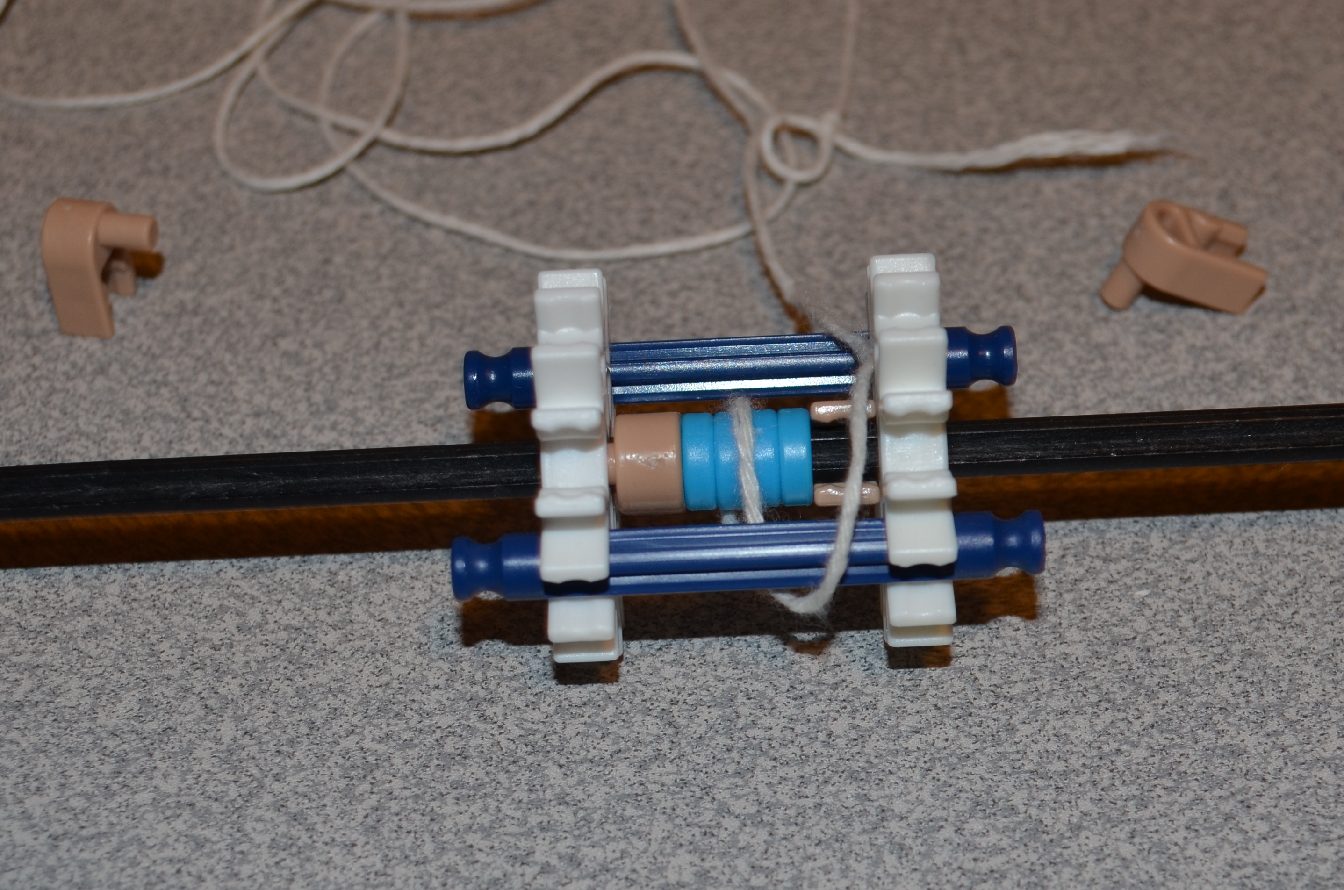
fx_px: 2682
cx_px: 778
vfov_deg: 18.8
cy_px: 479
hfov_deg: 28.1
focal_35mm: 72
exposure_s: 1/30
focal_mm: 28
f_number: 5.6
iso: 200
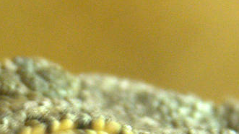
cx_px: 61
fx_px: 5595
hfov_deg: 2.4
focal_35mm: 883
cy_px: 195
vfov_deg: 1.4
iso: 1600
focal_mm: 116
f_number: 6
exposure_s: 1/5
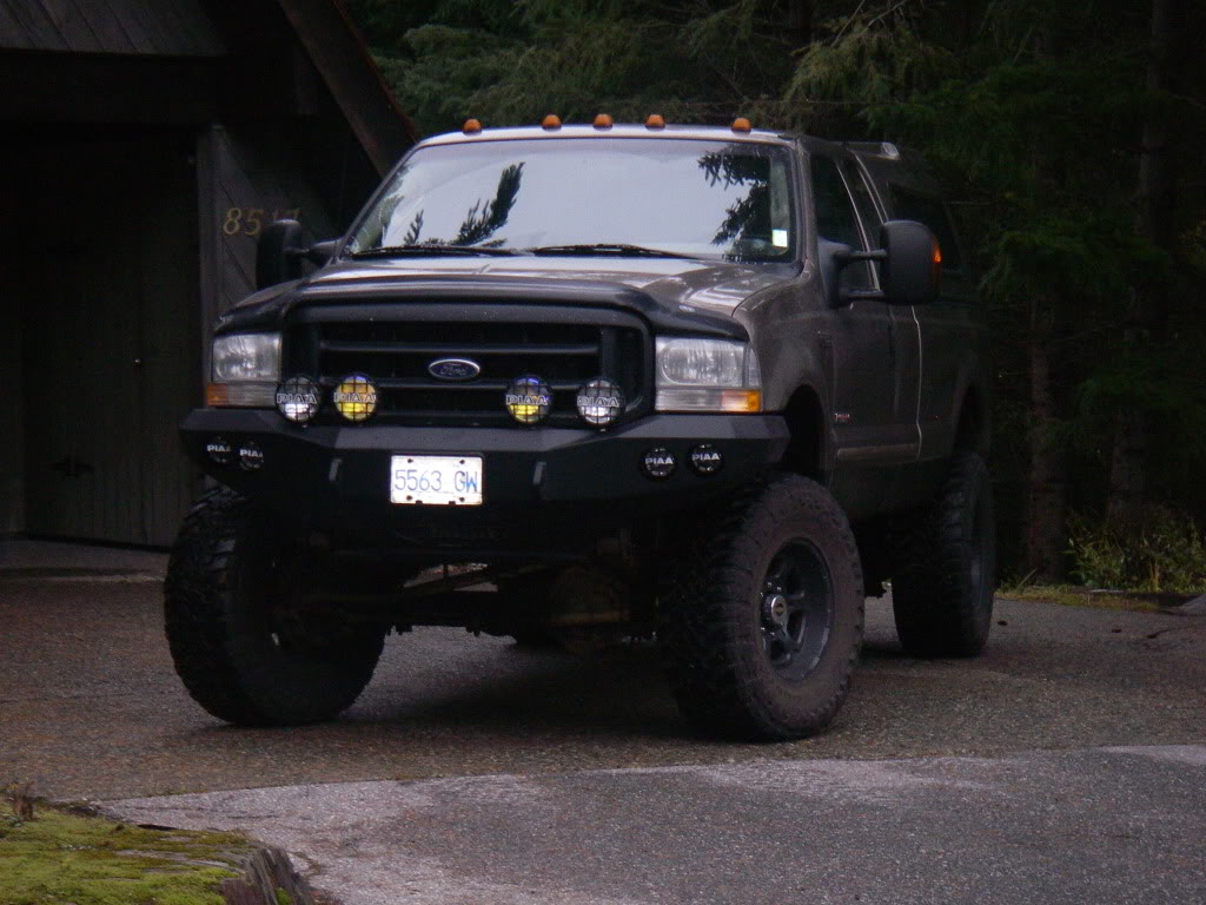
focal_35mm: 114
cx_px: 603
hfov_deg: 17.3
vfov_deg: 13.0
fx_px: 3972
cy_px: 452
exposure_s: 1/100
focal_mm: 18.9
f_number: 4
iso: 320
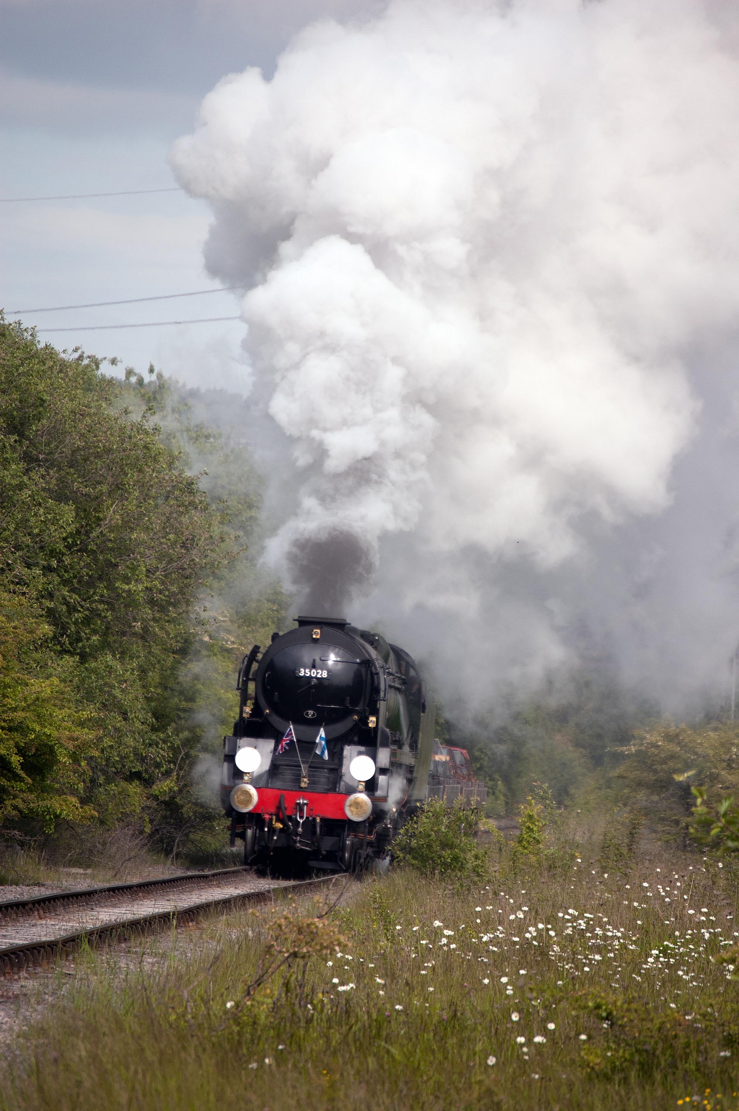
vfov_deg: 6.9
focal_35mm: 300
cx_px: 370
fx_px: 9254
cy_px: 556
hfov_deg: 4.6
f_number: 5.6
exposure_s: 1/1250
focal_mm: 200
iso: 400
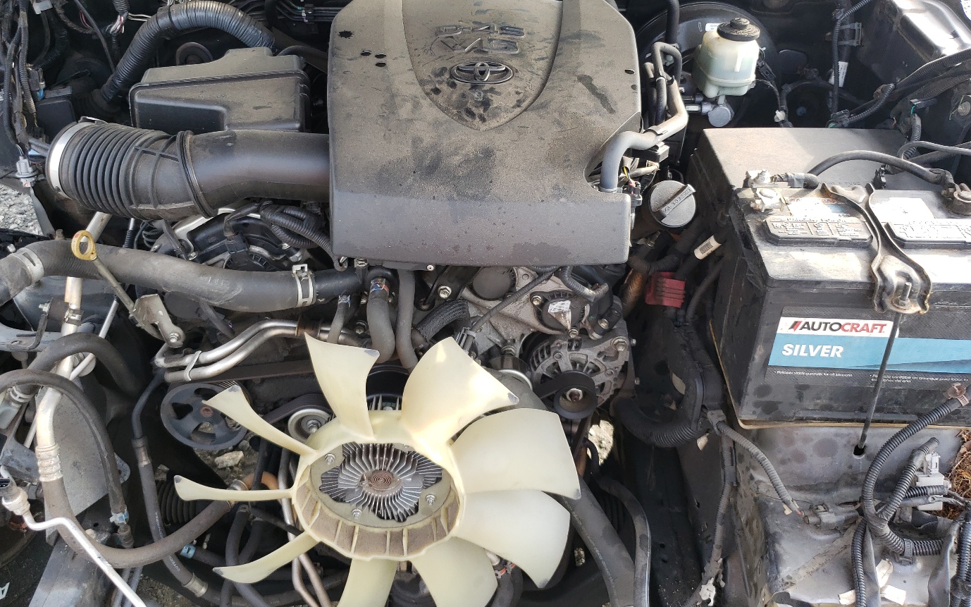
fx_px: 847
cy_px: 227
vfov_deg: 39.2
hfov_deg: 59.6
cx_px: 446
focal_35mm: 32
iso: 50
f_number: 1.5
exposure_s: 1/200
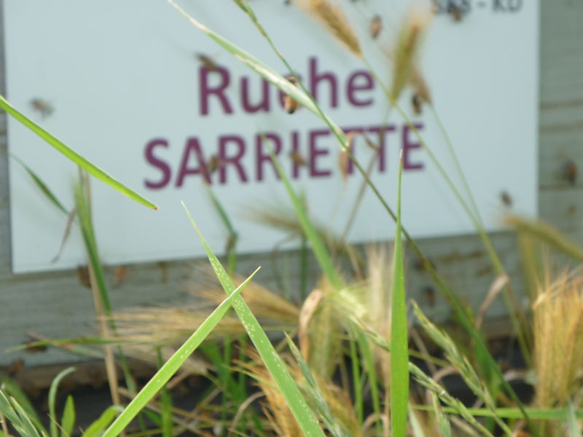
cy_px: 218
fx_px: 2223
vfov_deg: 11.2
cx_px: 292
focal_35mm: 132
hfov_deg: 14.9
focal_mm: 22
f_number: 5.9
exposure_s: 1/60
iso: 80
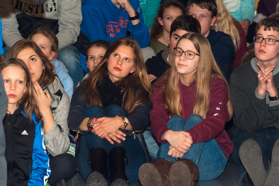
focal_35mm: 200
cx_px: 140
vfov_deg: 6.9
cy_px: 93
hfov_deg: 10.3
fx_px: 1549
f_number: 7.1
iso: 1000
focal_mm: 200
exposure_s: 1/60
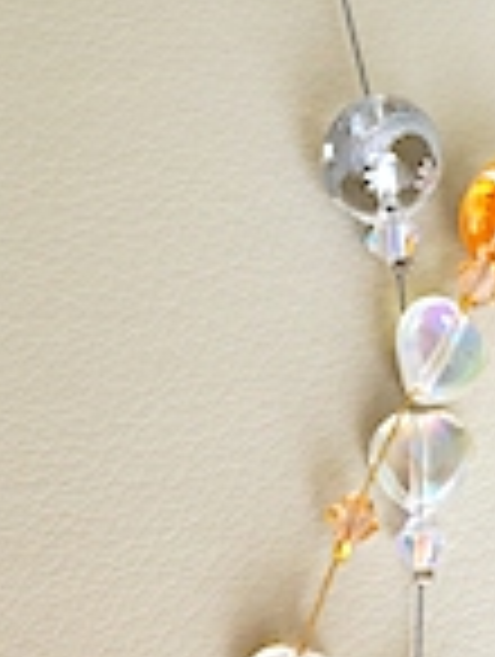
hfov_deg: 20.8
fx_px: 1350
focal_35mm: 71
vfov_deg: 24.4
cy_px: 819
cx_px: 288
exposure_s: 1/100
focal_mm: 4.3
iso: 80
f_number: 2.4
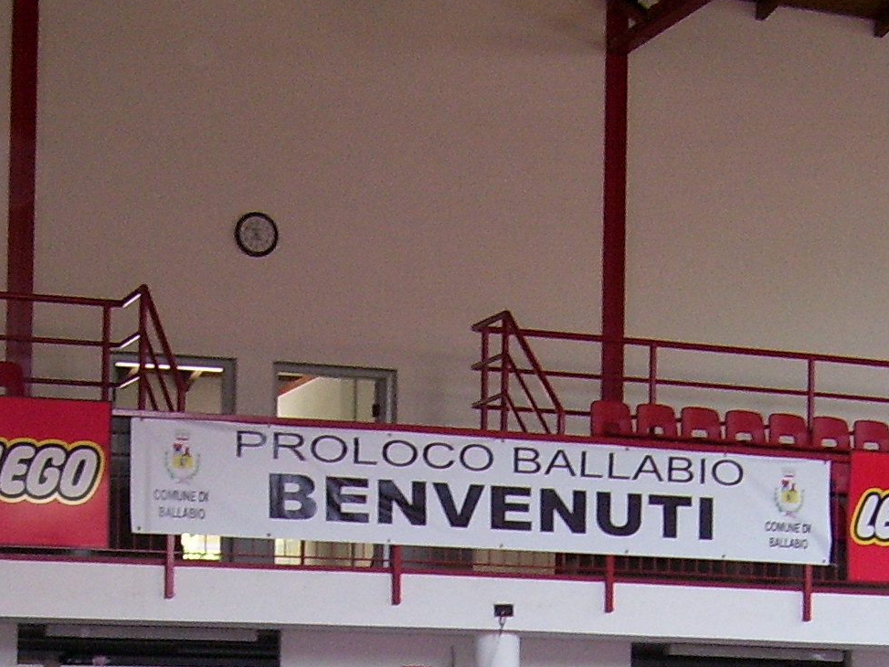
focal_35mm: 90
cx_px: 444
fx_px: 2312
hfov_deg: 21.8
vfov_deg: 15.6
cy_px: 873
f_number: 2.7
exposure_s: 1/60
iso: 125
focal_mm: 5.6
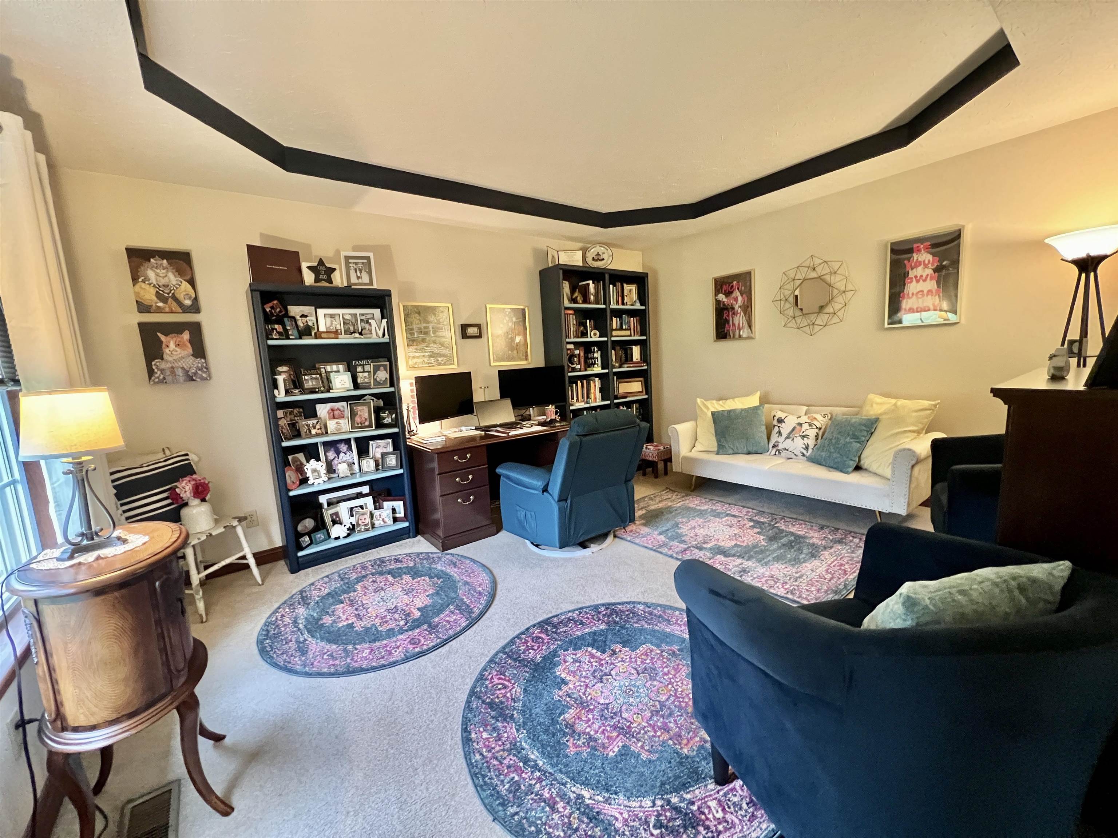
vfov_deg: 89.9
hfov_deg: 106.2
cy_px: 419
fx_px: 420
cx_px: 559
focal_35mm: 13
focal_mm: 1.57
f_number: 1.8
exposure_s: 1/40
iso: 800
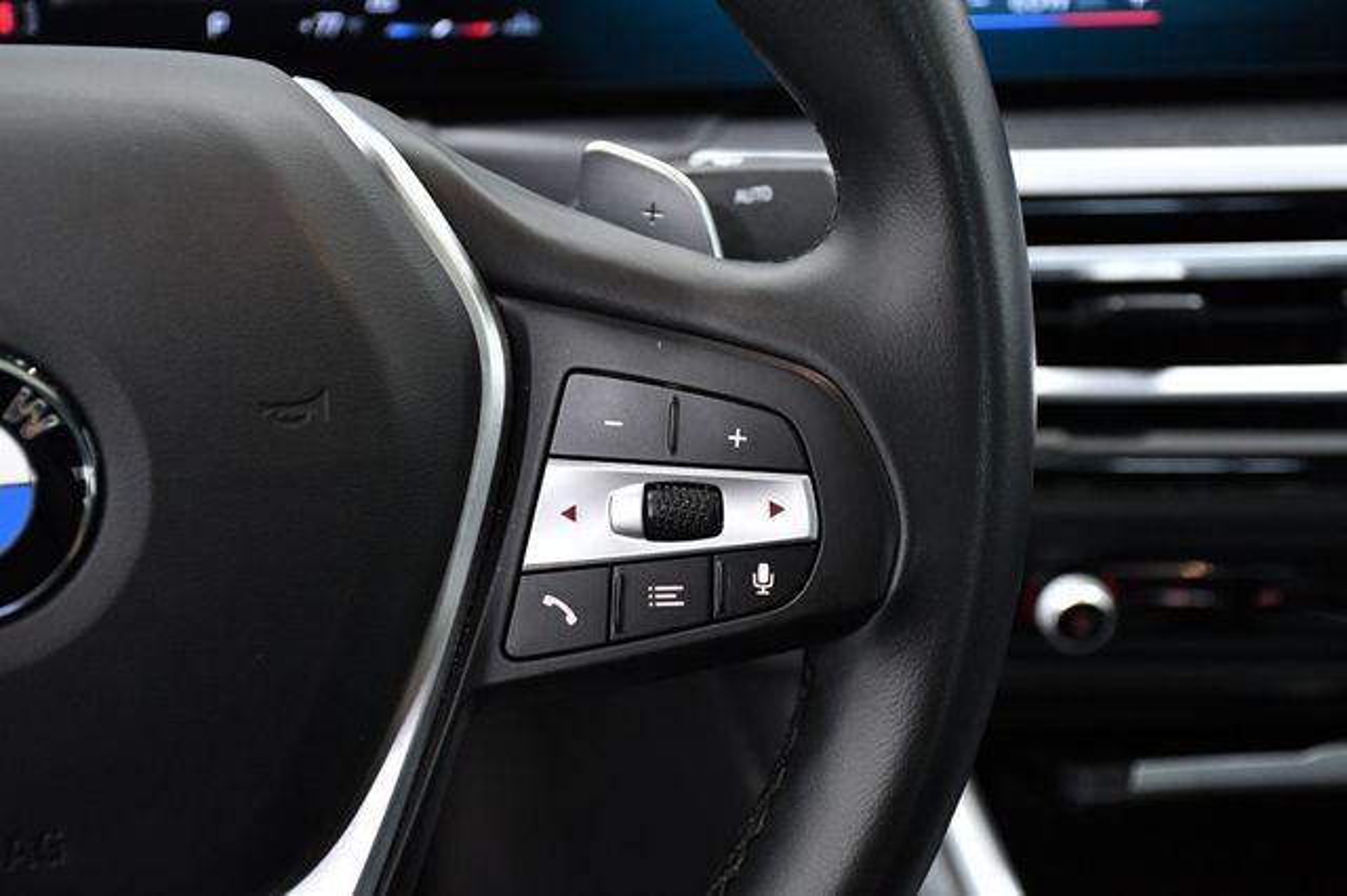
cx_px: 674
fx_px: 2506
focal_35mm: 67
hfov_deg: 30.1
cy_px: 448
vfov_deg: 20.3
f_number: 5
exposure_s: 1/100
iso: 2500
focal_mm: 45
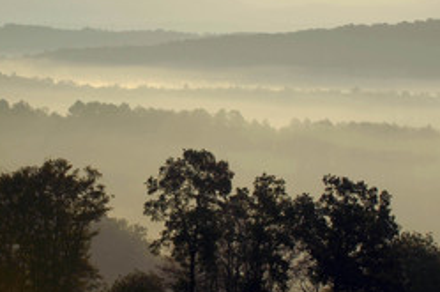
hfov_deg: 10.4
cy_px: 124
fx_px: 2415
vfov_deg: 6.9
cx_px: 119
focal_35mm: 198
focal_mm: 78
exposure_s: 1/400
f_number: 10
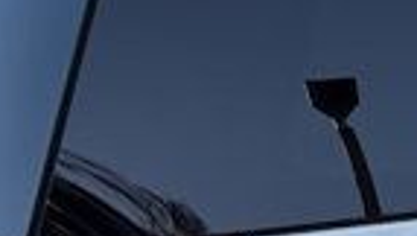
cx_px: 956
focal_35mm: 187
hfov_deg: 10.2
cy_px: 390
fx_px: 2071
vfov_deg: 6.4
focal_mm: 6.76
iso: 80
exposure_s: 1/689
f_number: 1.78
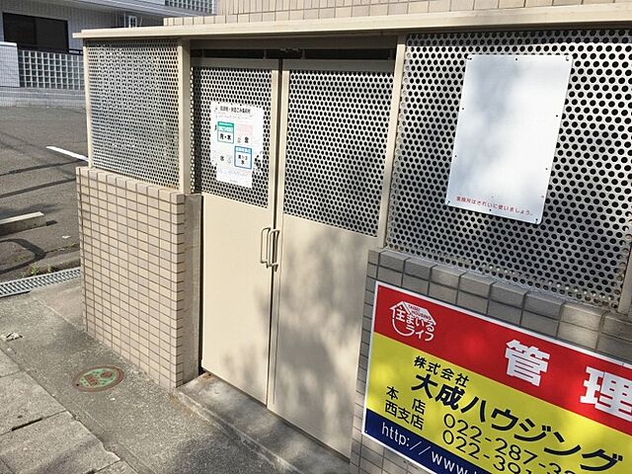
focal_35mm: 29
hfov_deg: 61.7
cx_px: 316
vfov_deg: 48.2
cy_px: 237
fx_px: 529
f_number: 2.2
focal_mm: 4.15
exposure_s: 1/2639
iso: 32
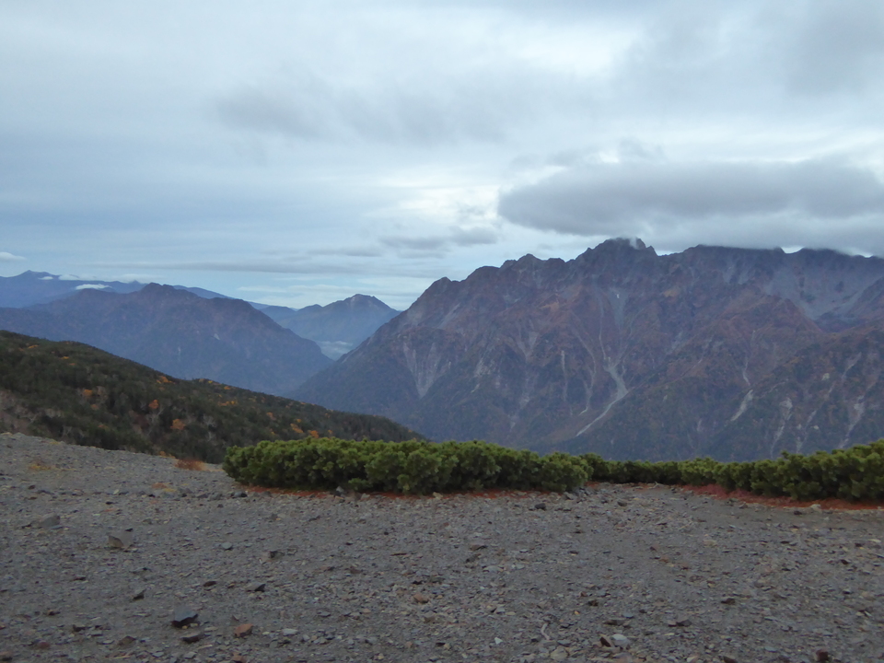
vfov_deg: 51.4
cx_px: 442
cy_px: 332
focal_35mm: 27
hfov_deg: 65.3
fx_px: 690
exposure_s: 1/30
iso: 400
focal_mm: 4.7
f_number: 3.4
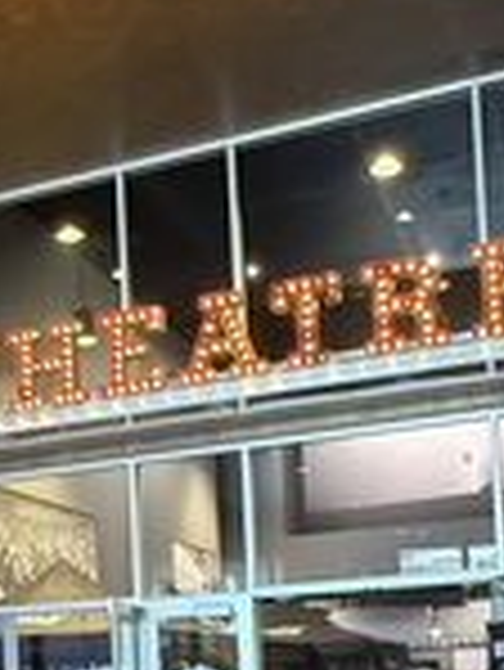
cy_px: 657
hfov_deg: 24.1
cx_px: 108
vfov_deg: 30.1
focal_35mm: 60
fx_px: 1163
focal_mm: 2.22
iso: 1000
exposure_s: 1/40
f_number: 2.2
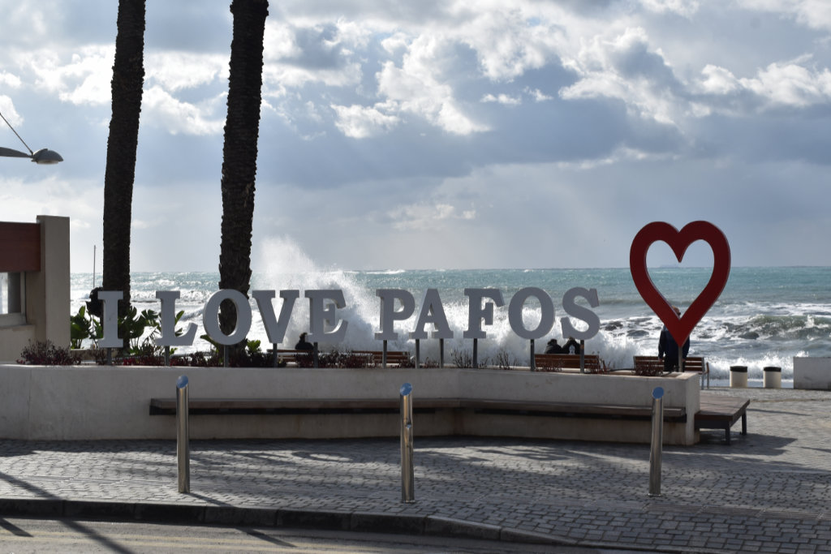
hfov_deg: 37.8
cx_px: 416
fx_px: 1212
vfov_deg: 25.8
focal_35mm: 52
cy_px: 277
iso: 200
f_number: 11
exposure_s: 1/500
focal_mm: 35
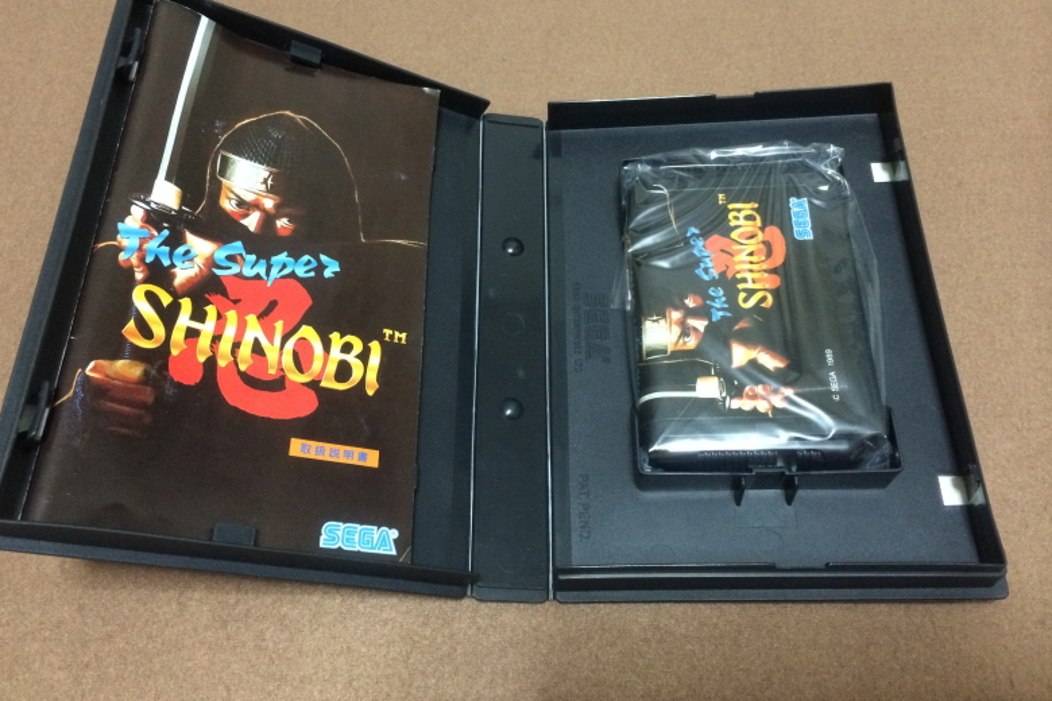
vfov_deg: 41.1
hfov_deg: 58.7
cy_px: 313
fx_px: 935
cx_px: 514
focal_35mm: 32
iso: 400
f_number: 2.2
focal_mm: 4.12
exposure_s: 1/15
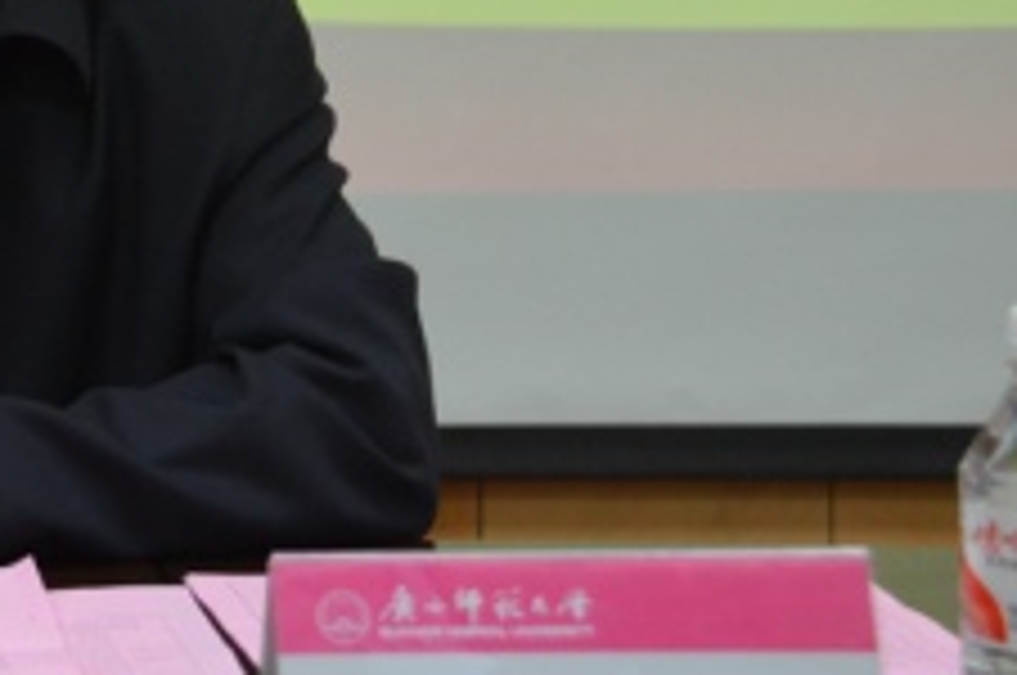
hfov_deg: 14.3
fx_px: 3930
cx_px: -171
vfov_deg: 9.7
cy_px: -38
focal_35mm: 139
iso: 1600
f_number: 4.5
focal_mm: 35
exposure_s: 1/320
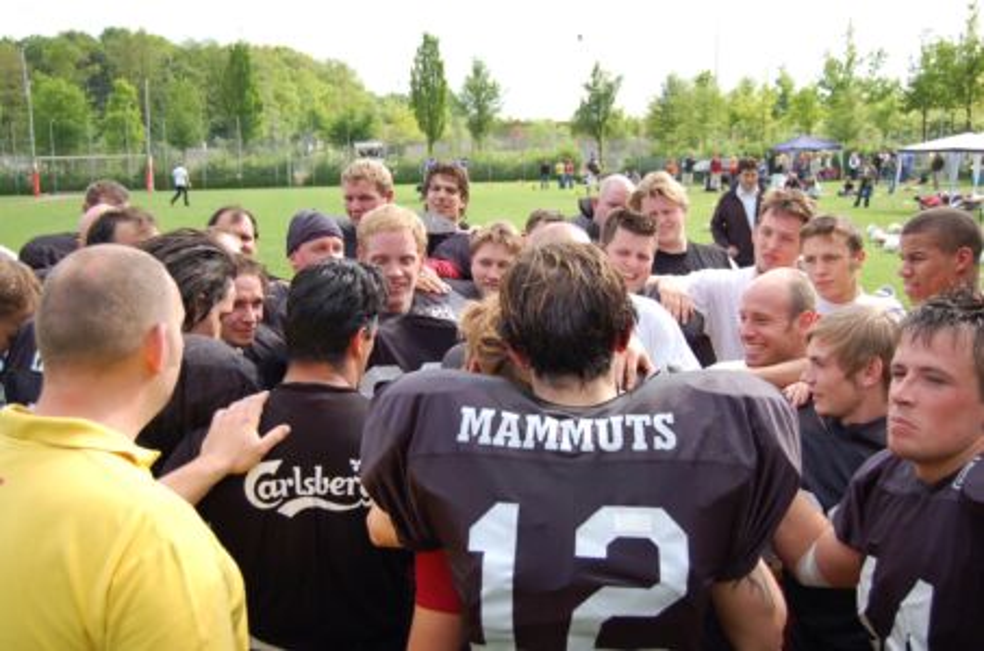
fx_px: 982
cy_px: 326
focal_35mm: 36
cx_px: 492
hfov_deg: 53.2
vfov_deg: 36.7
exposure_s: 1/800
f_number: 4
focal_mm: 24
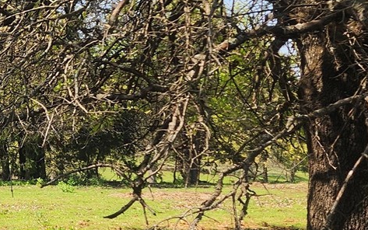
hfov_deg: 18.8
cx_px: -161
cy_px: 75
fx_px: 993
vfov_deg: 13.2
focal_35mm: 99
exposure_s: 1/539
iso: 12
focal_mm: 6.4
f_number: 1.8
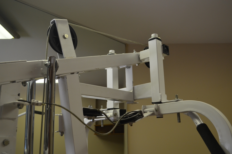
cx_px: 116
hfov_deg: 57.3
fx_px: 212
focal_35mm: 33
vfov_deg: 39.8
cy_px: 77
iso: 720
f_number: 4
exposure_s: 1/60
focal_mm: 22
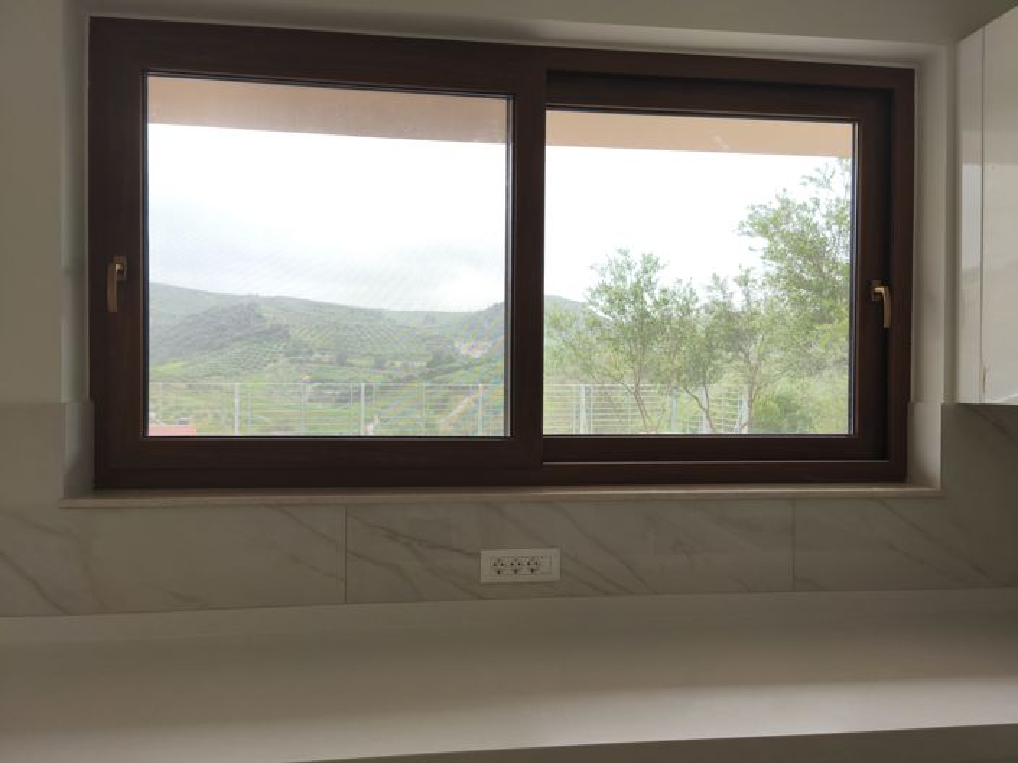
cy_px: 382
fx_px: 676
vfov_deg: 58.8
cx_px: 509
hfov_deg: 74.0
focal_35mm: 23
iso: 80
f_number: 1.7
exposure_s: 1/127
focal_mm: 5.35
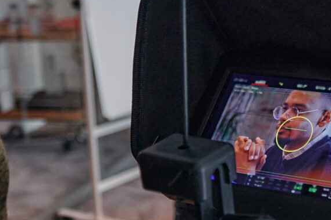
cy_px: 89
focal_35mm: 81
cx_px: 372
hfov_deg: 23.4
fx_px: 744
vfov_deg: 16.8
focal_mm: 18
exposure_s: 1/200
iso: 1000
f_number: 3.2
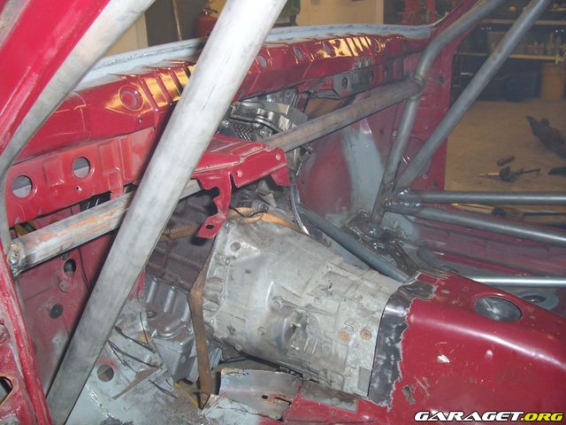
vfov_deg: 41.8
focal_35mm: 34
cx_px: 283
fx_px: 556
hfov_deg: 54.0
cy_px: 212
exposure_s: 1/60
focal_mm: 5.6
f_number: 2.7
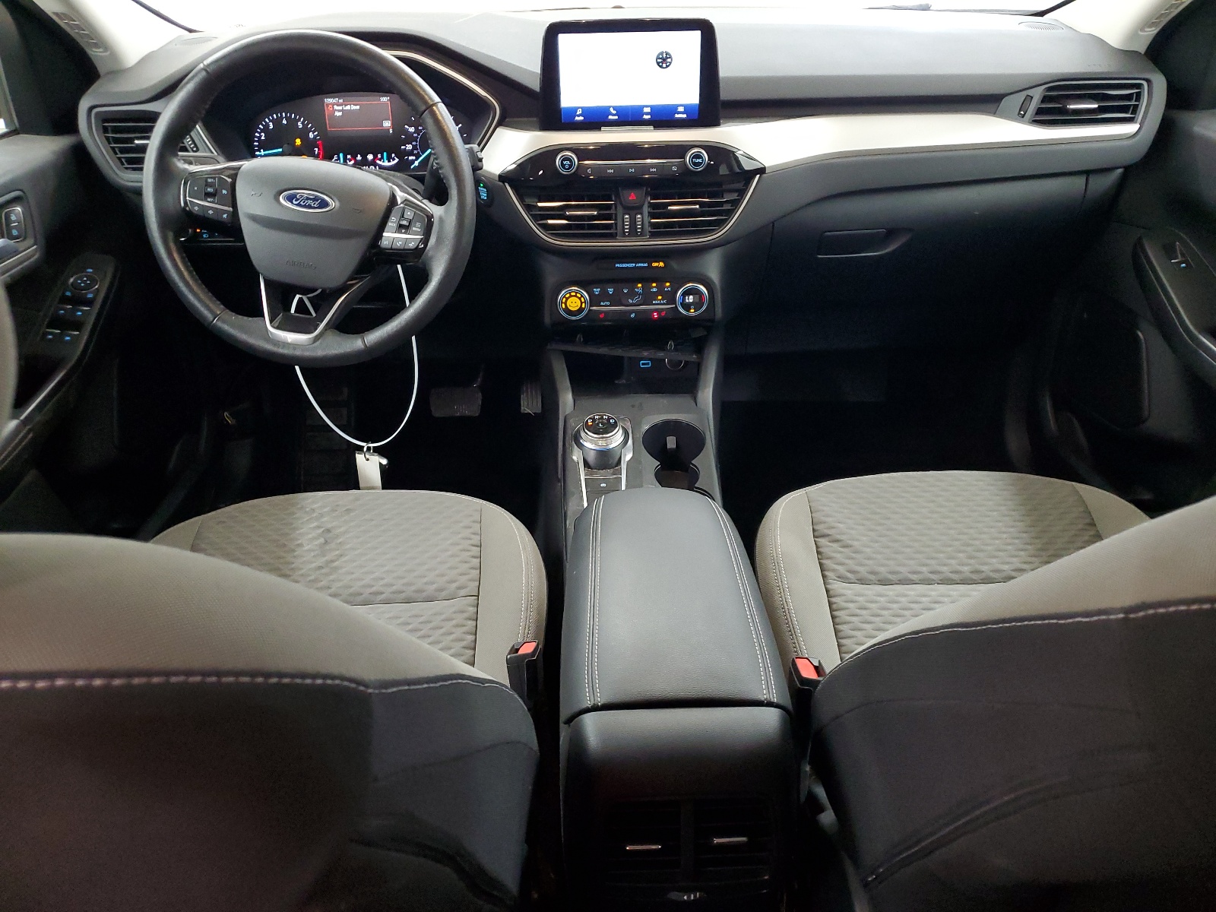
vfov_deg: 53.1
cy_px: 456
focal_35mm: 26
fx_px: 913
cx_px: 608
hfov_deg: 67.3
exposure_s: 1/30
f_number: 1.5
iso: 282
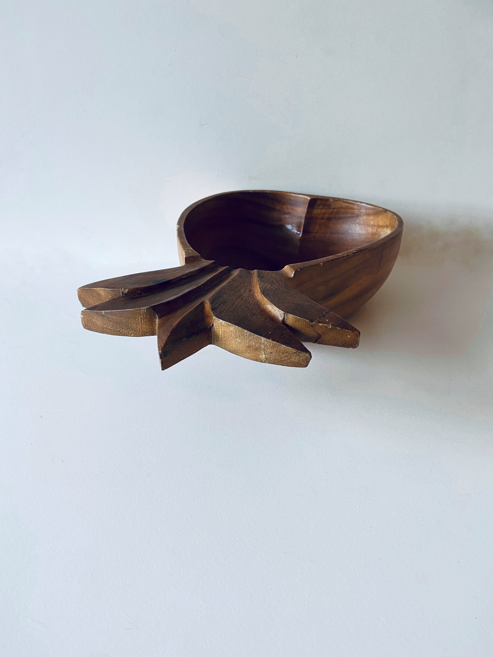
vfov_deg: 67.3
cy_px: 328
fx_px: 494
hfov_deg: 53.1
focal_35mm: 26
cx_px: 246
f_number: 1.8
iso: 64
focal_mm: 4.25
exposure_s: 1/50
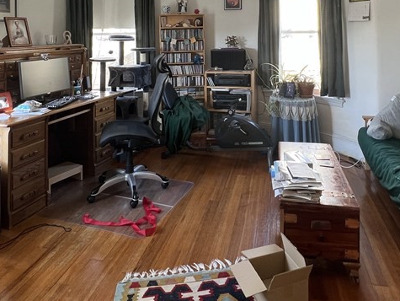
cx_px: 221
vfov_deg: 45.1
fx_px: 324
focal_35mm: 28
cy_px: 30
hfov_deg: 63.3
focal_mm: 1.57
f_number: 1.8
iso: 125
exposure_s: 1/60
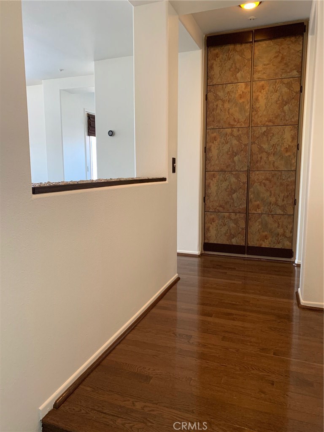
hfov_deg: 53.1
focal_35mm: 26
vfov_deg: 67.3
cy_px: 216
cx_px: 162
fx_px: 324
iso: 160
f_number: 1.8
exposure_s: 1/60
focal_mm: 4.25
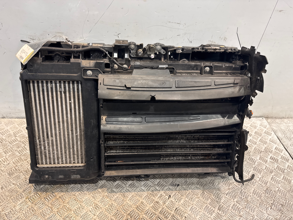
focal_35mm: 24
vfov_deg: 56.8
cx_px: 146
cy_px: 110
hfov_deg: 71.6
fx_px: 203
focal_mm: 6.76
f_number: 1.78
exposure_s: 1/100
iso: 160
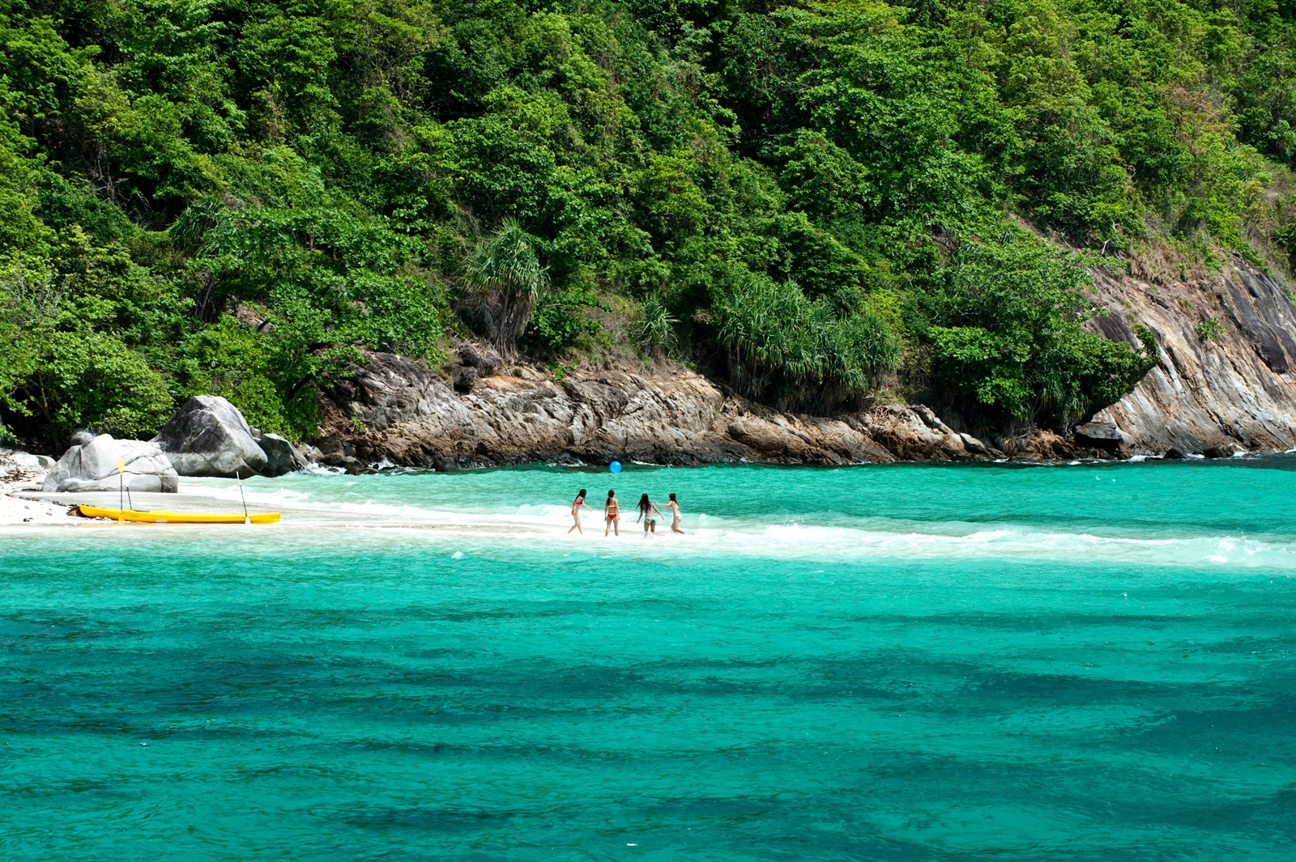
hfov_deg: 14.7
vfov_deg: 9.8
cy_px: 431
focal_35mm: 140
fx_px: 5037
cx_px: 648
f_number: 16
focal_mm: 140
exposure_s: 1/125
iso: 200
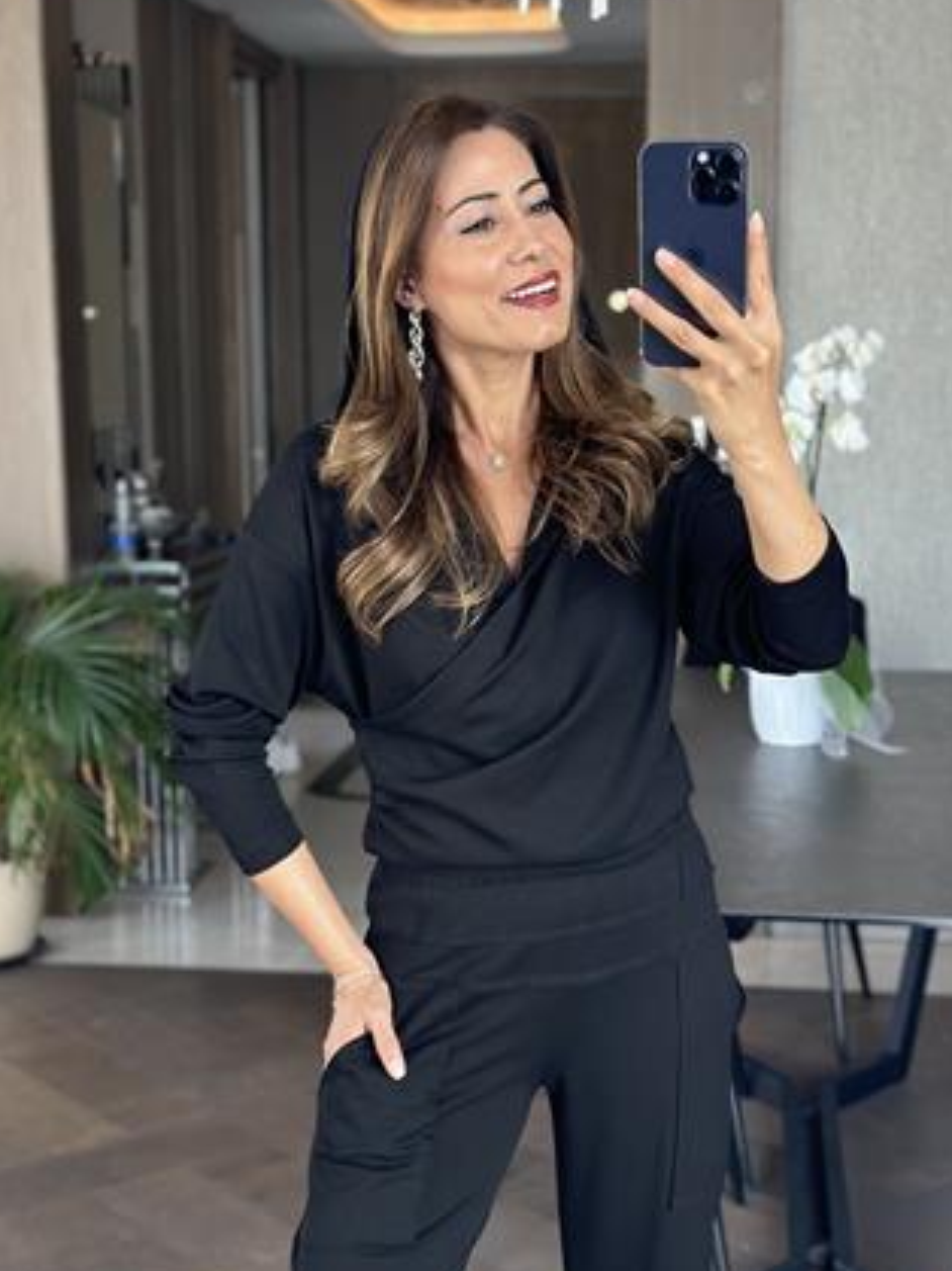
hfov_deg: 25.2
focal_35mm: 58
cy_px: 673
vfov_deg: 33.2
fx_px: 2128
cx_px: 525
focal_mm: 6.86
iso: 100
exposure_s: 1/121
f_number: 1.78
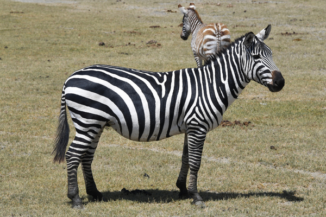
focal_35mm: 180
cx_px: 163
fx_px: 1630
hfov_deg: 11.4
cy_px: 108
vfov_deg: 7.6
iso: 560
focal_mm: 180
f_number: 11
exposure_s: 1/1000
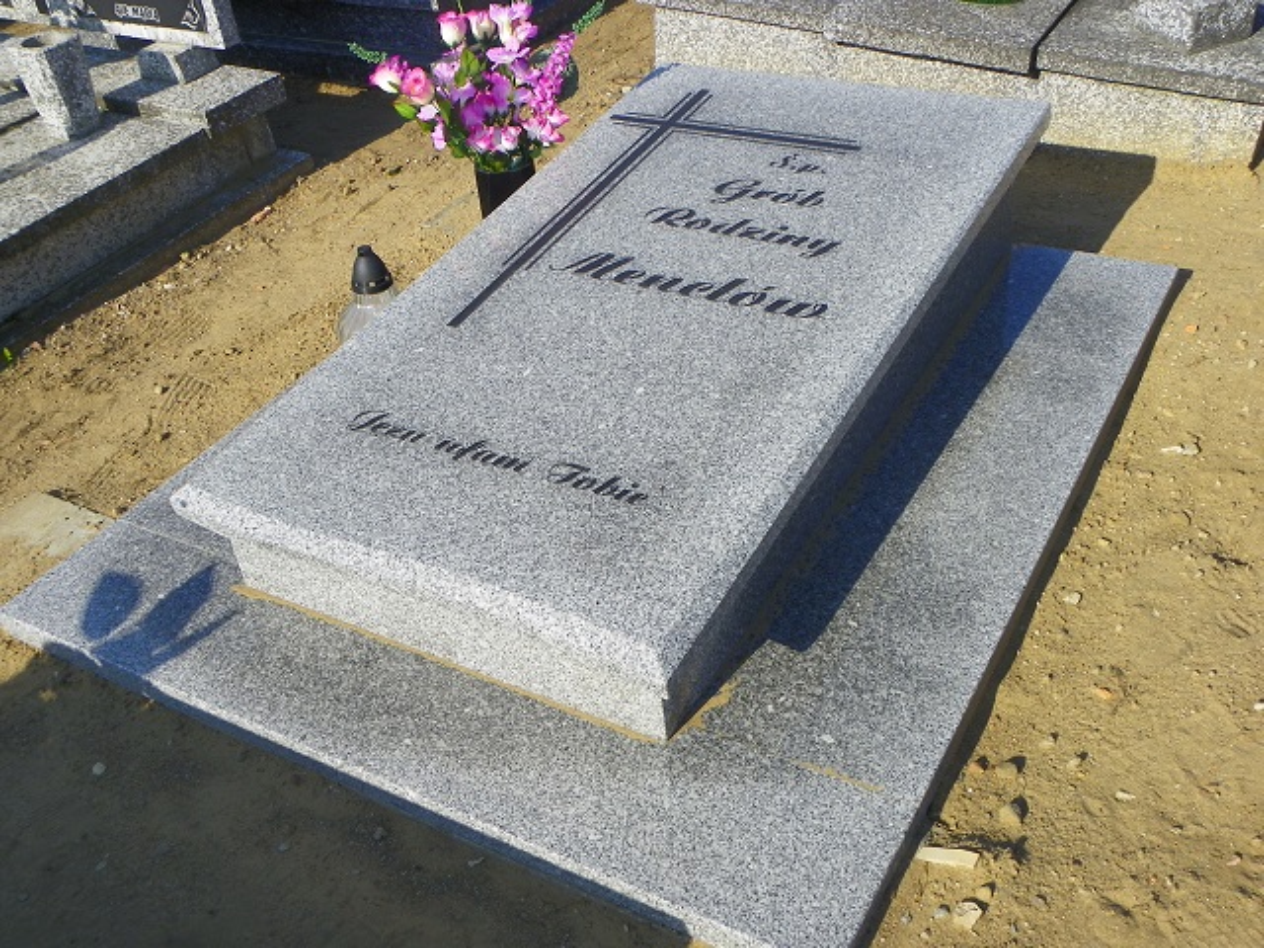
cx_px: 632
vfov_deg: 39.7
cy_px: 474
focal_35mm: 36
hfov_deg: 51.4
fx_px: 1315
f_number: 5.6
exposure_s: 1/200
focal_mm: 6.4
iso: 64
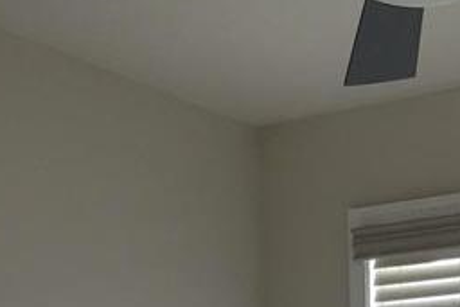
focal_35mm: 114
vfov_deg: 9.9
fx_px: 1457
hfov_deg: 16.9
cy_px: 840
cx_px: 589
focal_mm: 5.4
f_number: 1.8
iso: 250
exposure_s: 1/120
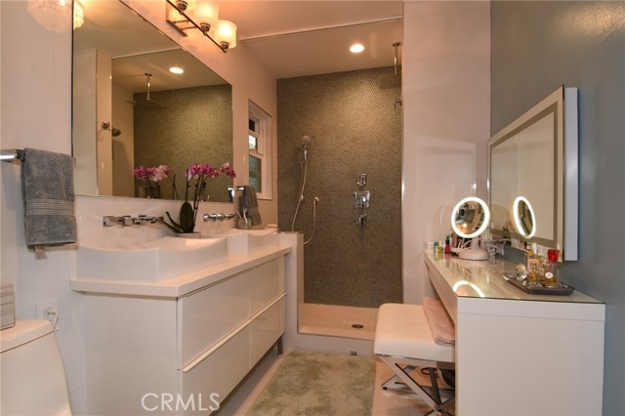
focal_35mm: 18
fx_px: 312
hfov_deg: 90.0
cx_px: 312
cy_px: 208
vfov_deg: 67.3
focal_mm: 12
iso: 400
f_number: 8
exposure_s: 1/20
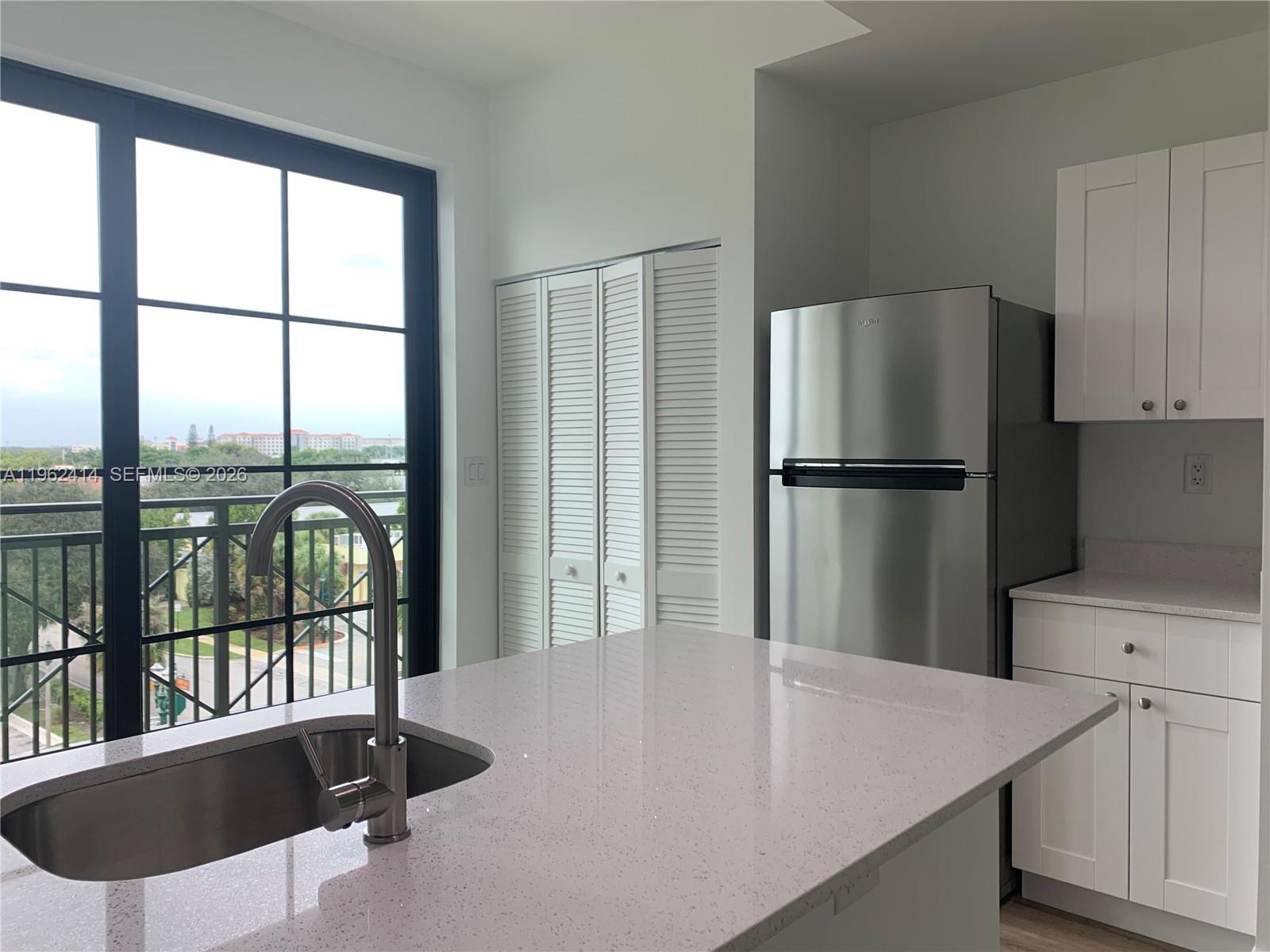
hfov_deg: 67.3
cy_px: 476
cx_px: 635
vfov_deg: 53.1
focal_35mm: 26
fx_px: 954
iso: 25
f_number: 1.8
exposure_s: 1/149
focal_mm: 4.25
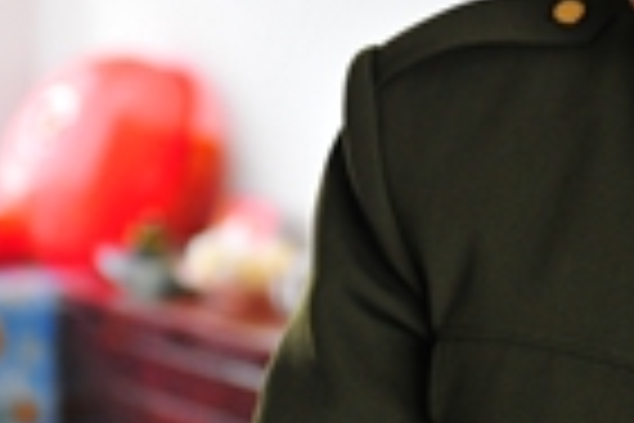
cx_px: 598
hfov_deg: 12.7
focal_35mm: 160
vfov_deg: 8.6
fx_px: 2818
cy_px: 135
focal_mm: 50
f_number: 2.8
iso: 1600
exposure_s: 1/80
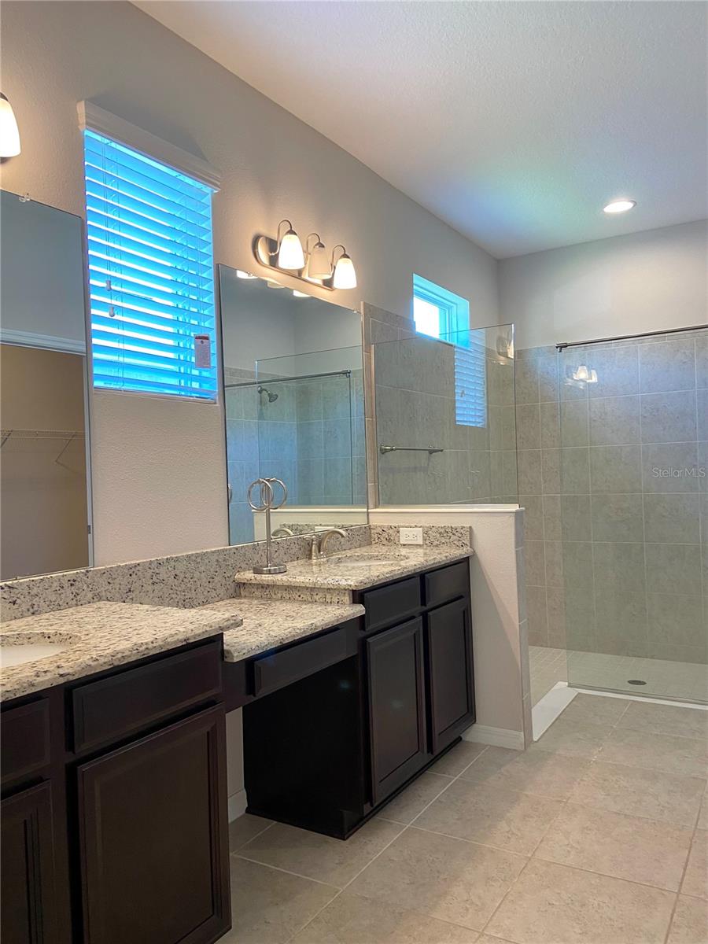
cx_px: 354
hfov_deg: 53.1
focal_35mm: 26
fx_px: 709
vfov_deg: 67.3
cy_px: 472
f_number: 1.8
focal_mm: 4.25
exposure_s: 1/60
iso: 100
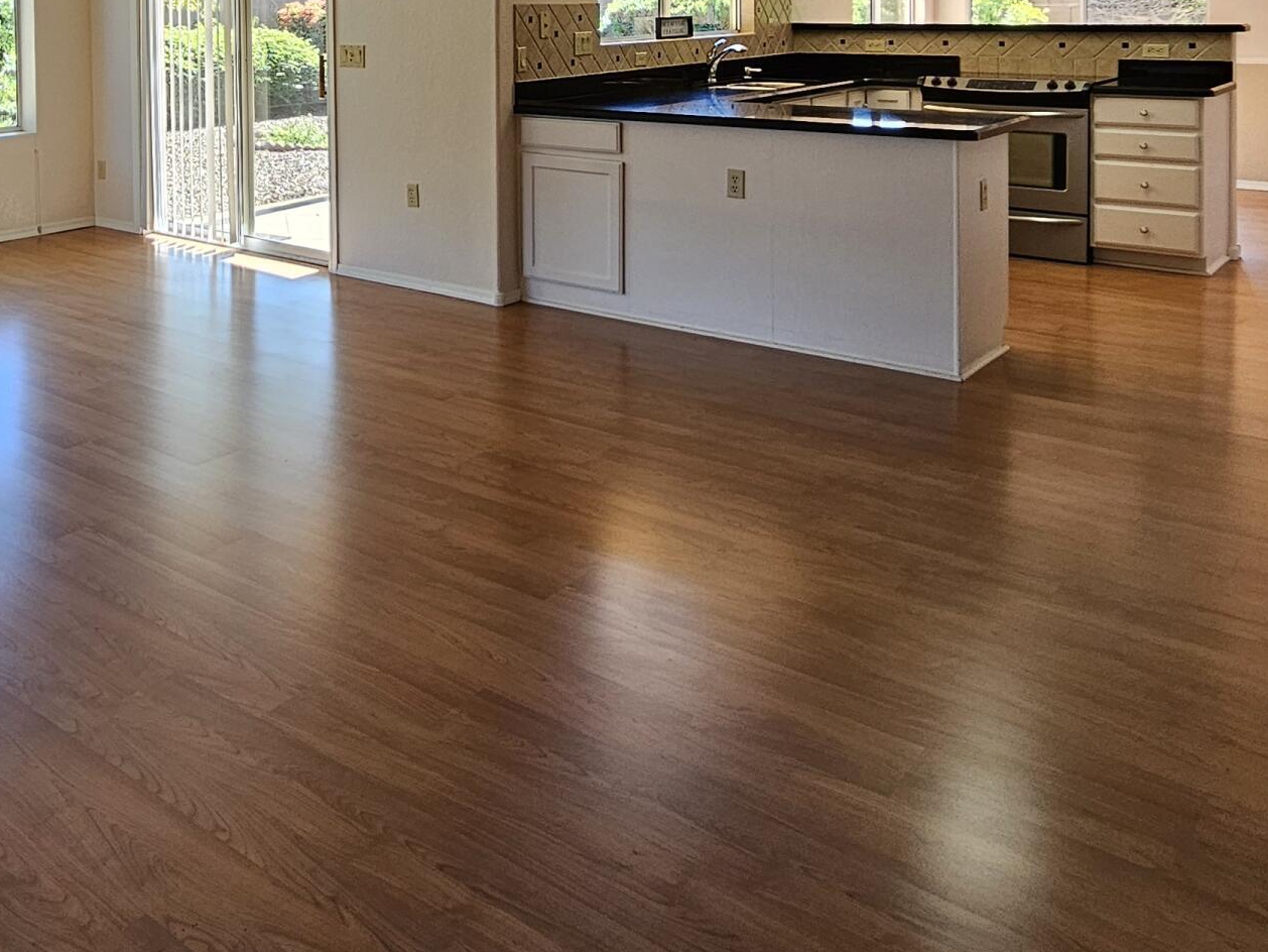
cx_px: 243
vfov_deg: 40.5
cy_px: 27
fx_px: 1136
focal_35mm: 31
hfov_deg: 54.1
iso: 80
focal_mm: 2.2
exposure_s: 1/60
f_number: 2.2
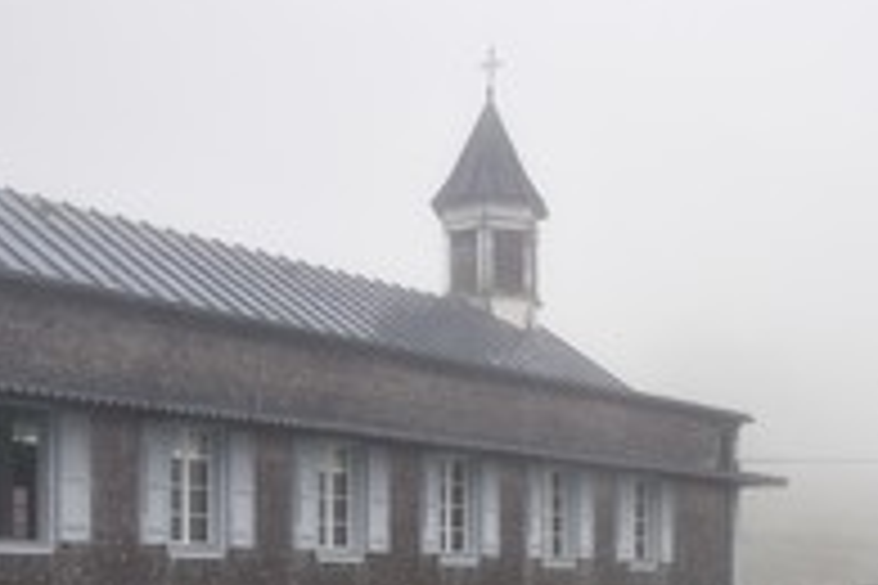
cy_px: 598
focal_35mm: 67
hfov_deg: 29.7
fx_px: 1634
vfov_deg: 19.7
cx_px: 637
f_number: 9
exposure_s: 1/250
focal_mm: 31
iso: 400
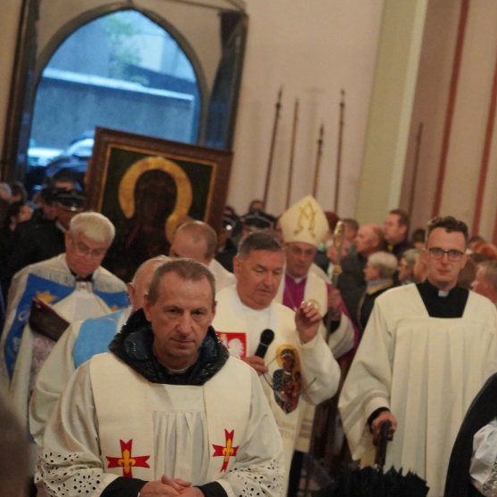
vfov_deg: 16.2
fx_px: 1738
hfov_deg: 15.9
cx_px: 509
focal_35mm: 107
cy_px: 376
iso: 12800
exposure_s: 1/125
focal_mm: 54
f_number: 4
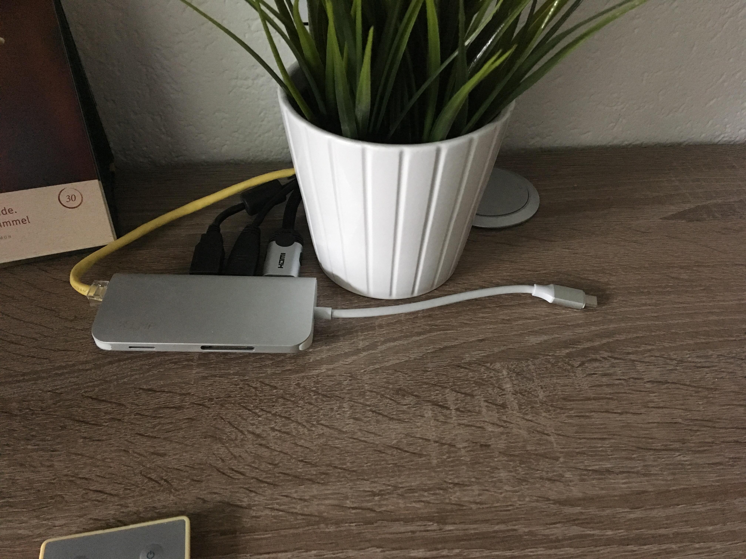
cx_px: 373
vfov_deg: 48.2
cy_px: 280
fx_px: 625
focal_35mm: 29
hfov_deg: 61.7
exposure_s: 1/17
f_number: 2.2
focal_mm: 4.15
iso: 320
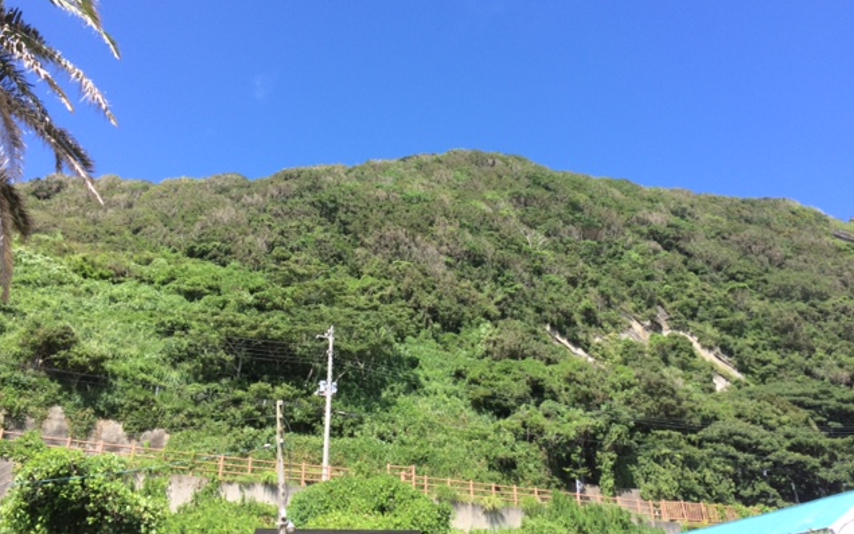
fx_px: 722
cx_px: 428
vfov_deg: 40.6
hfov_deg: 61.2
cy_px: 241
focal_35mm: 31
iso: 32
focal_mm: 4.15
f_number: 2.2
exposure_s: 1/855
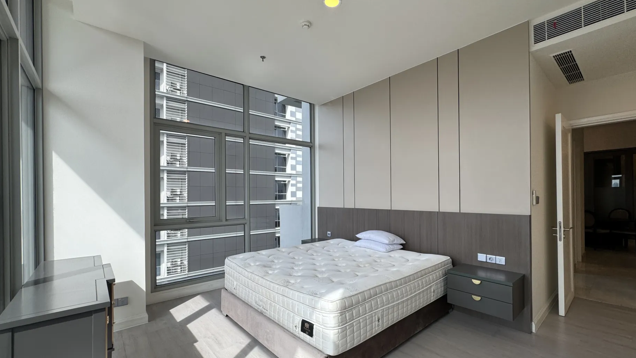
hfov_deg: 99.3
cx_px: 329
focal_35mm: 16
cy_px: 194
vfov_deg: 67.0
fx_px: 270
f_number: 2.2
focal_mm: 2.22
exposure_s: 1/236
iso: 40
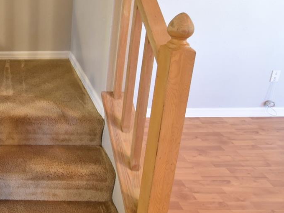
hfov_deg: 46.0
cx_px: 5
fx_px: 279
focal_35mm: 34
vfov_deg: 40.3
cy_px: 47
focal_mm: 10
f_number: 3.5
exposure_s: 1/6
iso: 800
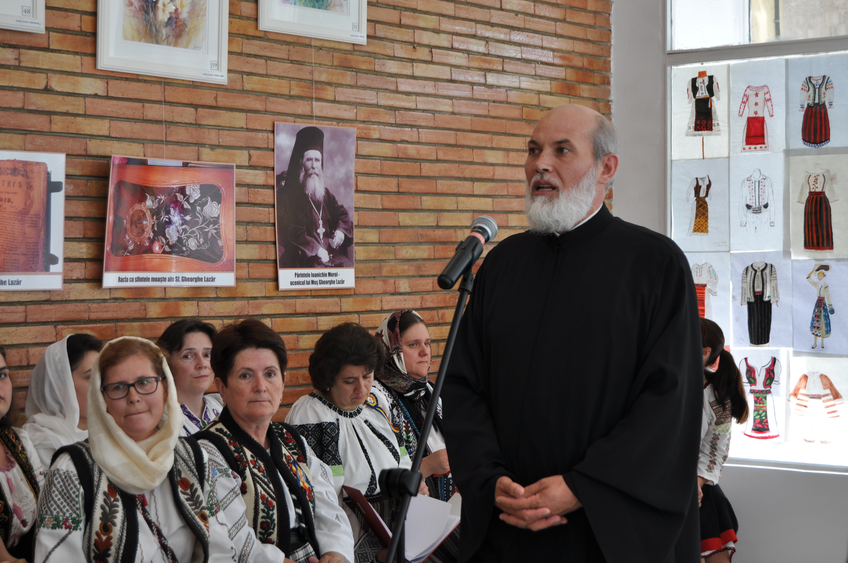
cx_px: 424
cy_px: 282
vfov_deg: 18.9
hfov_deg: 28.1
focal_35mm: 72
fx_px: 1694
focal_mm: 48
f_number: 5.3
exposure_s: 1/80
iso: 200
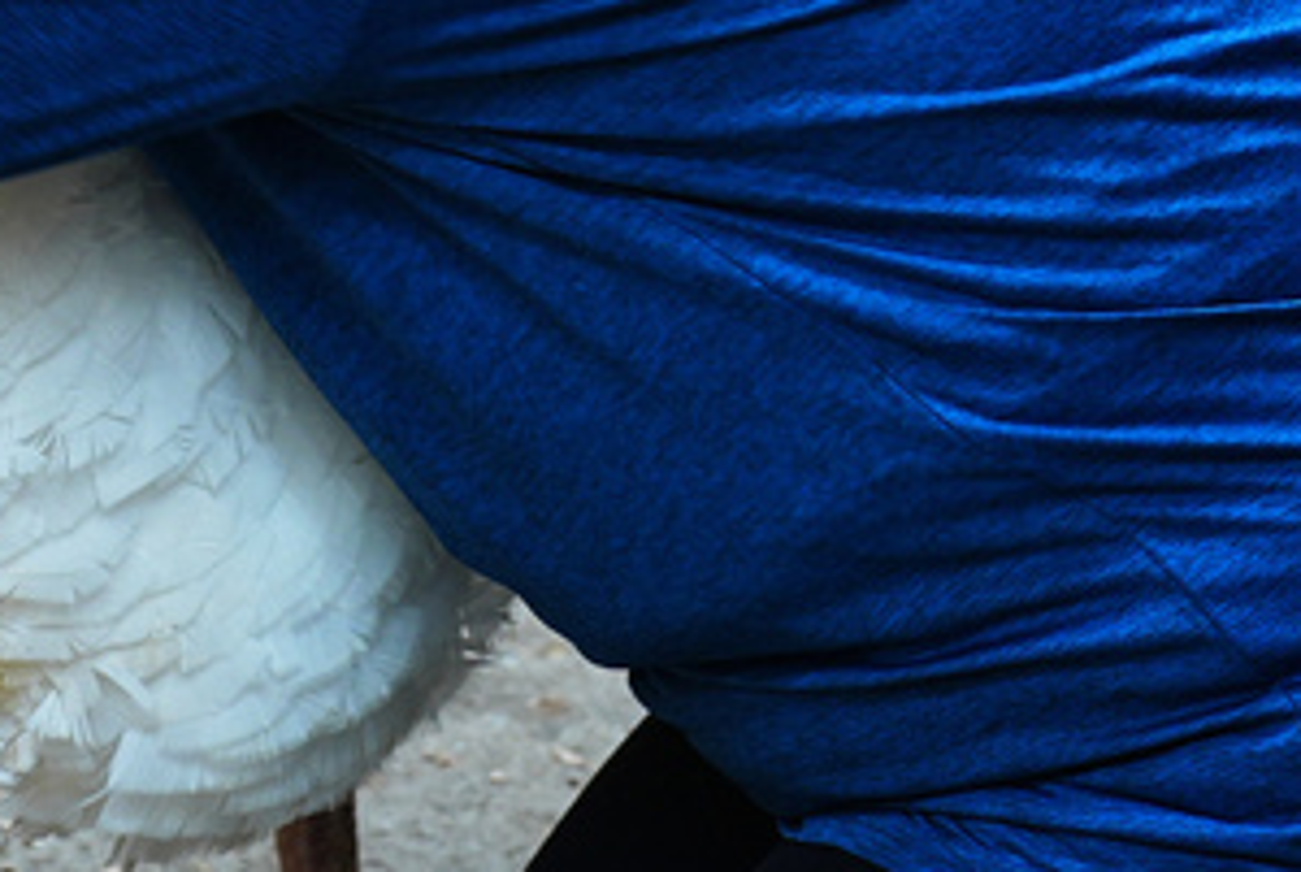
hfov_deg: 8.0
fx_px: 9265
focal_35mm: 256
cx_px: 212
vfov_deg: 5.4
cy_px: -63
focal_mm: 50
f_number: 3.5
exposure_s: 1/60
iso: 200
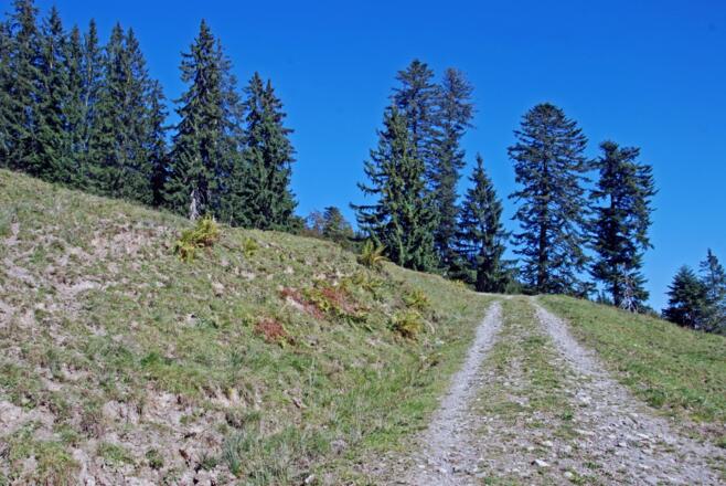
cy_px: 243
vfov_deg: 40.0
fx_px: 666
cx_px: 363
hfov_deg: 57.2
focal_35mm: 33
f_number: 9
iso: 160
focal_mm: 22
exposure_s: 1/100
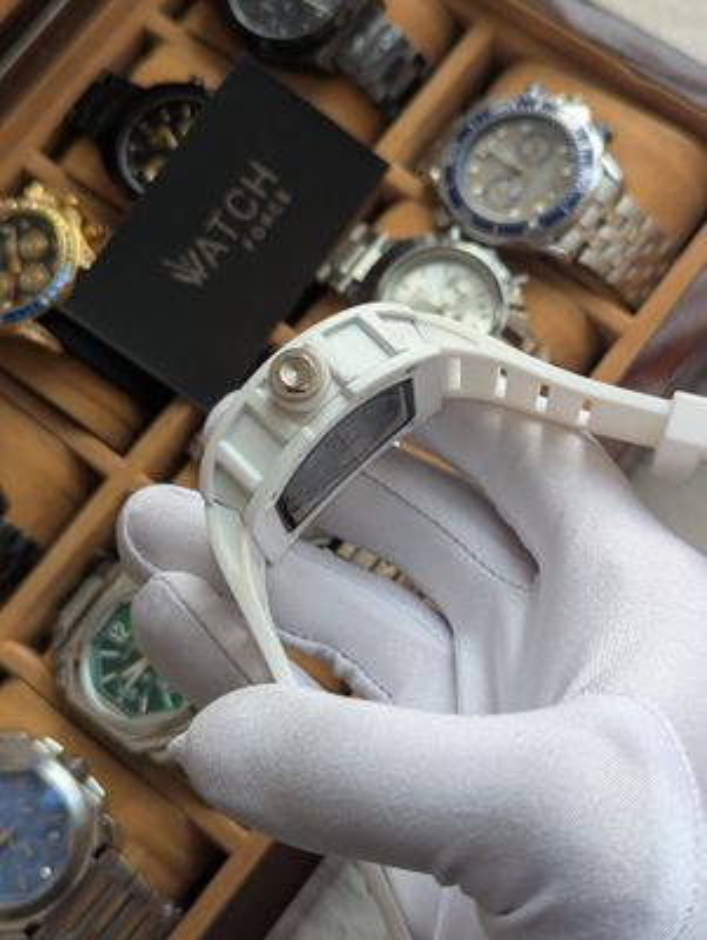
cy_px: 470
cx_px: 354
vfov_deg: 39.6
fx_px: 1304
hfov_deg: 30.3
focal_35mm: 48
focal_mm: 6.81
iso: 47
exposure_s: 1/384
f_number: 1.85
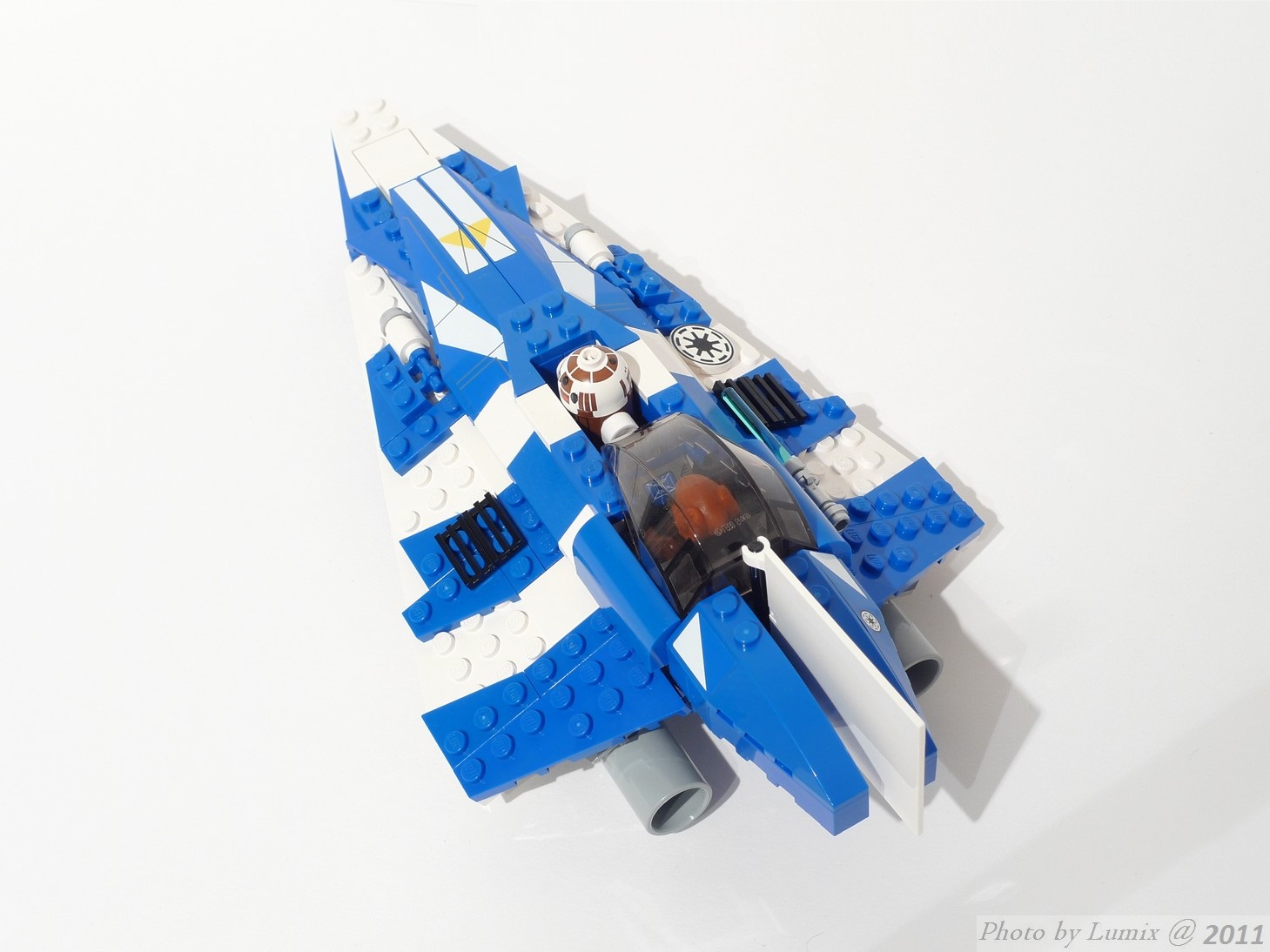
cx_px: 635
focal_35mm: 52
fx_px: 1908
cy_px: 476
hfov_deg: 36.8
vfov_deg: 28.0
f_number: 4.5
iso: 80
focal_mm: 11.1
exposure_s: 2
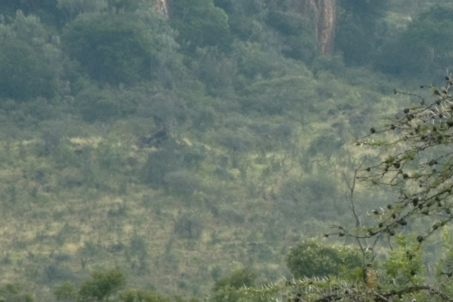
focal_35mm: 693
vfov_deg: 2.0
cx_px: 568
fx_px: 8718
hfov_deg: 3.0
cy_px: 218
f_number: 22
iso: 400
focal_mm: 135
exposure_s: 1/25
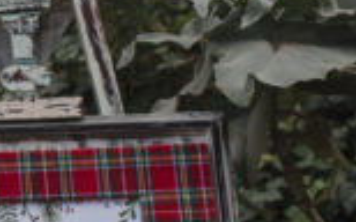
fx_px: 1348
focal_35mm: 139
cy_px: 43
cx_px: -317
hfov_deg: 13.3
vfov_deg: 9.4
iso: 125
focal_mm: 35
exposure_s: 1/4000
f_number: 2.8
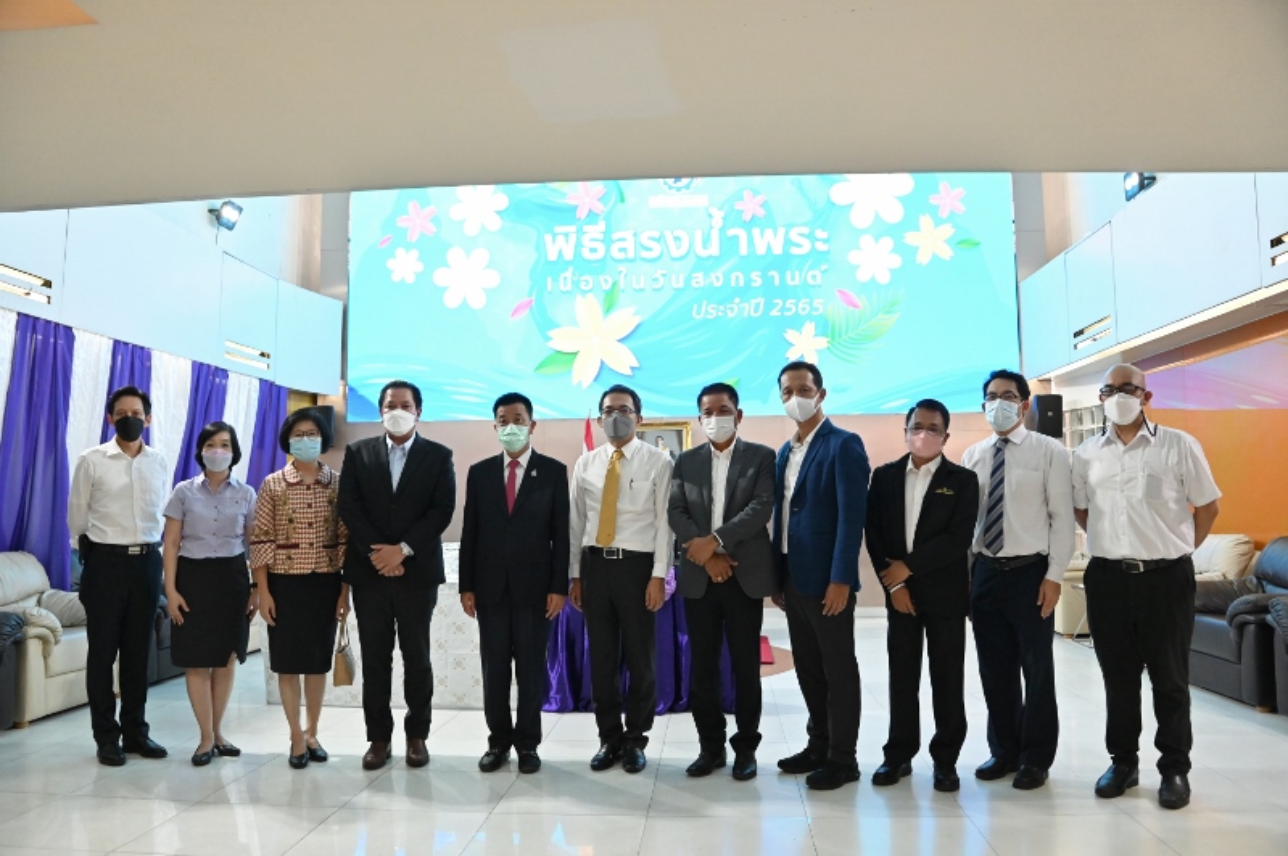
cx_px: 644
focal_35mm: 28
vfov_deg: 46.3
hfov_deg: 65.5
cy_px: 428
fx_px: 1001
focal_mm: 28
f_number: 5.6
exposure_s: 1/80
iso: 3200
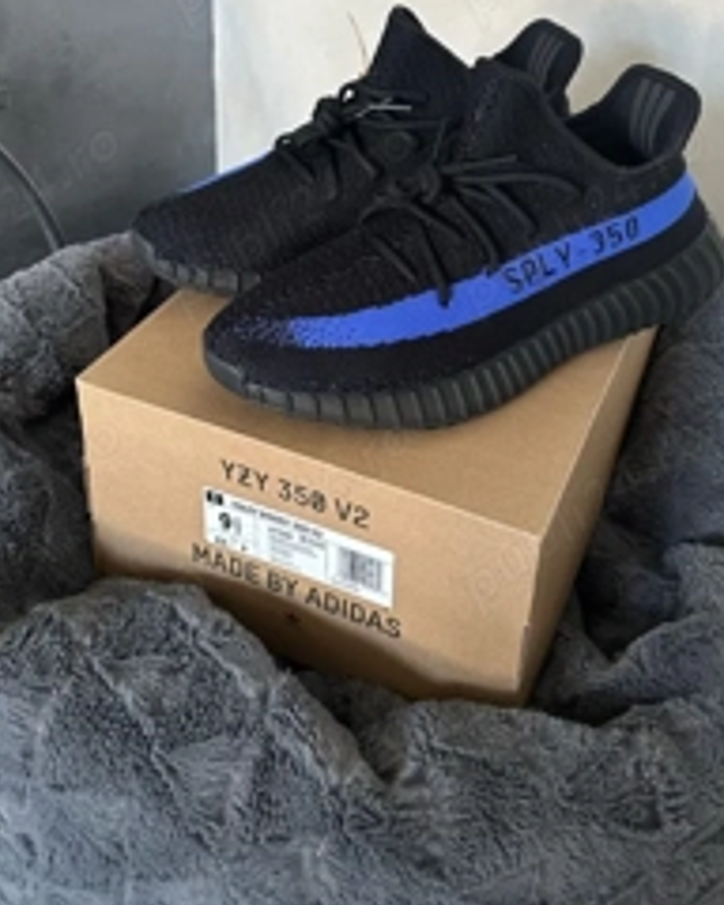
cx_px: 366
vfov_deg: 45.7
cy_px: 264
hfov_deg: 38.2
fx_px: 1045
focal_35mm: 39
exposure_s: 1/60
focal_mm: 6.86
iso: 320
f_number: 1.78
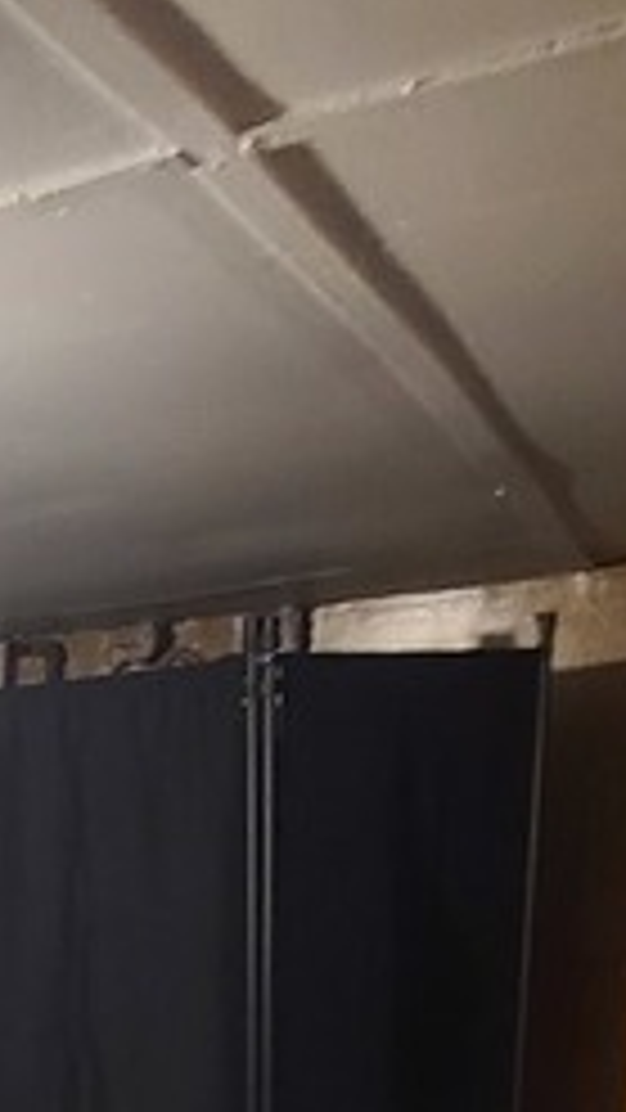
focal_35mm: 62
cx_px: -491
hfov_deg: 16.4
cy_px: 1391
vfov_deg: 28.6
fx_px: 1829
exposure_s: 1/30
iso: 320
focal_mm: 2.2
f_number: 2.2
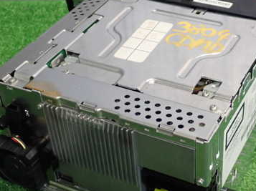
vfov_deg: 21.2
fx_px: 510
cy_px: 114
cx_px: 158
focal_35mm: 69
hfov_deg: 28.1
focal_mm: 7.31
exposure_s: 1/40
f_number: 2.8
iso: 500
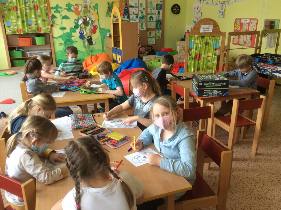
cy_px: 105
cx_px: 140
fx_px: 259
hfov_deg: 56.9
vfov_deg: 44.0
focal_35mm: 32
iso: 32
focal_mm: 3.3
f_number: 2.4
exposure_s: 1/25
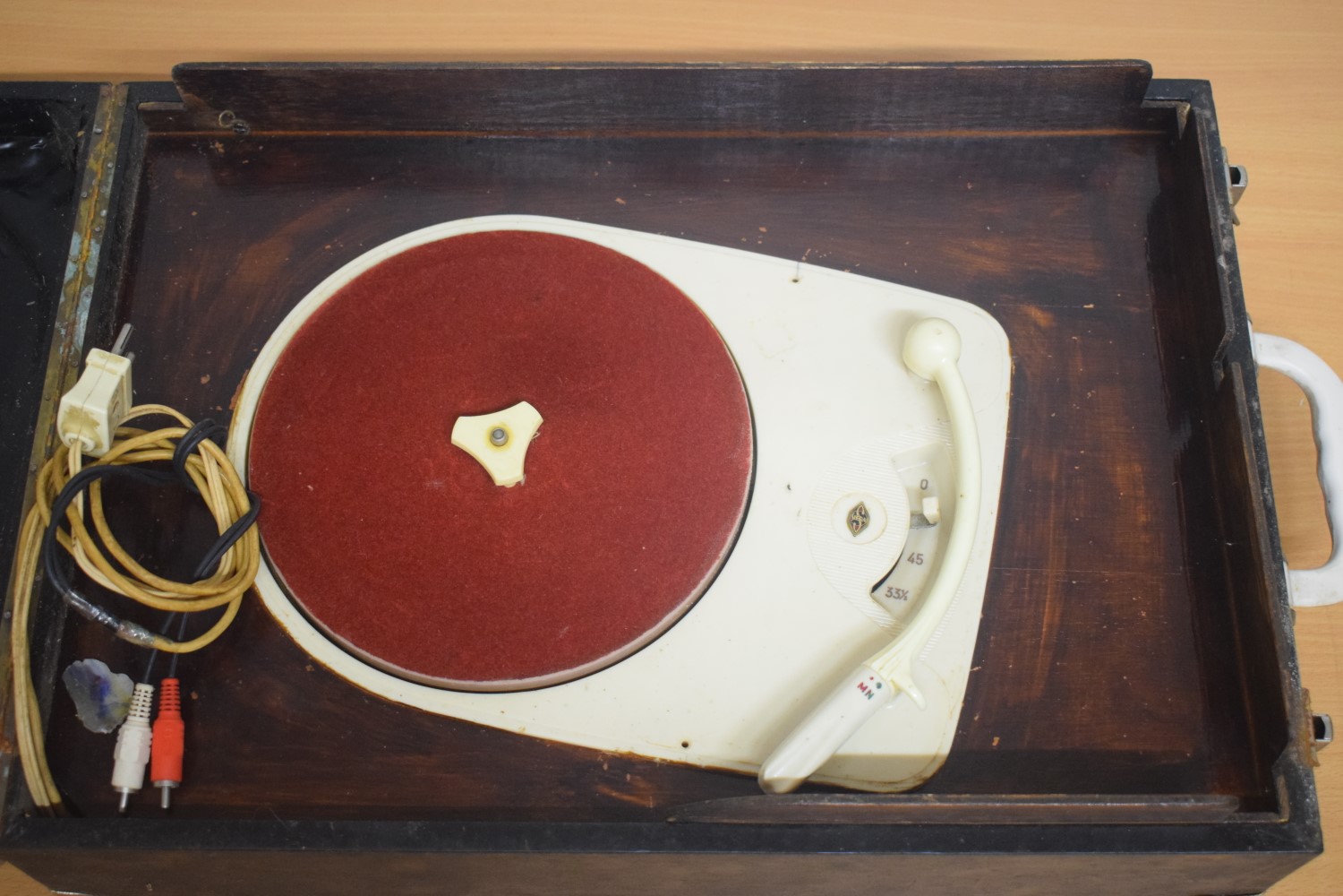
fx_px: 1735
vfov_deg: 28.9
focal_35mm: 46
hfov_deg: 42.3
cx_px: 672
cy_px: 448
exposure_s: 1/125
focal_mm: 31
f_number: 4.2
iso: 2800
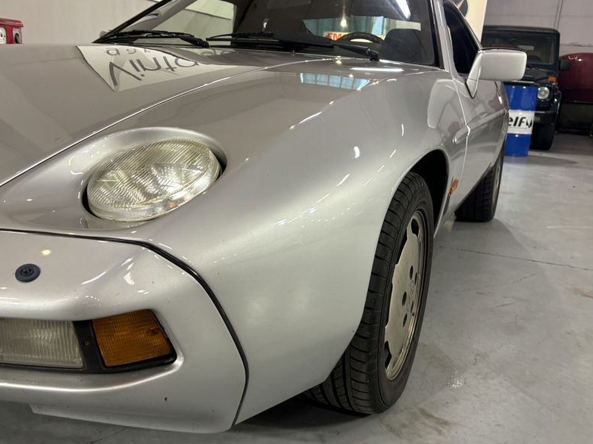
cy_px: 265
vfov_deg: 41.6
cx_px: 330
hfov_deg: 53.8
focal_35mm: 34
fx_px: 582
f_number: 1.6
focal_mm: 5.96
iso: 125
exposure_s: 1/50
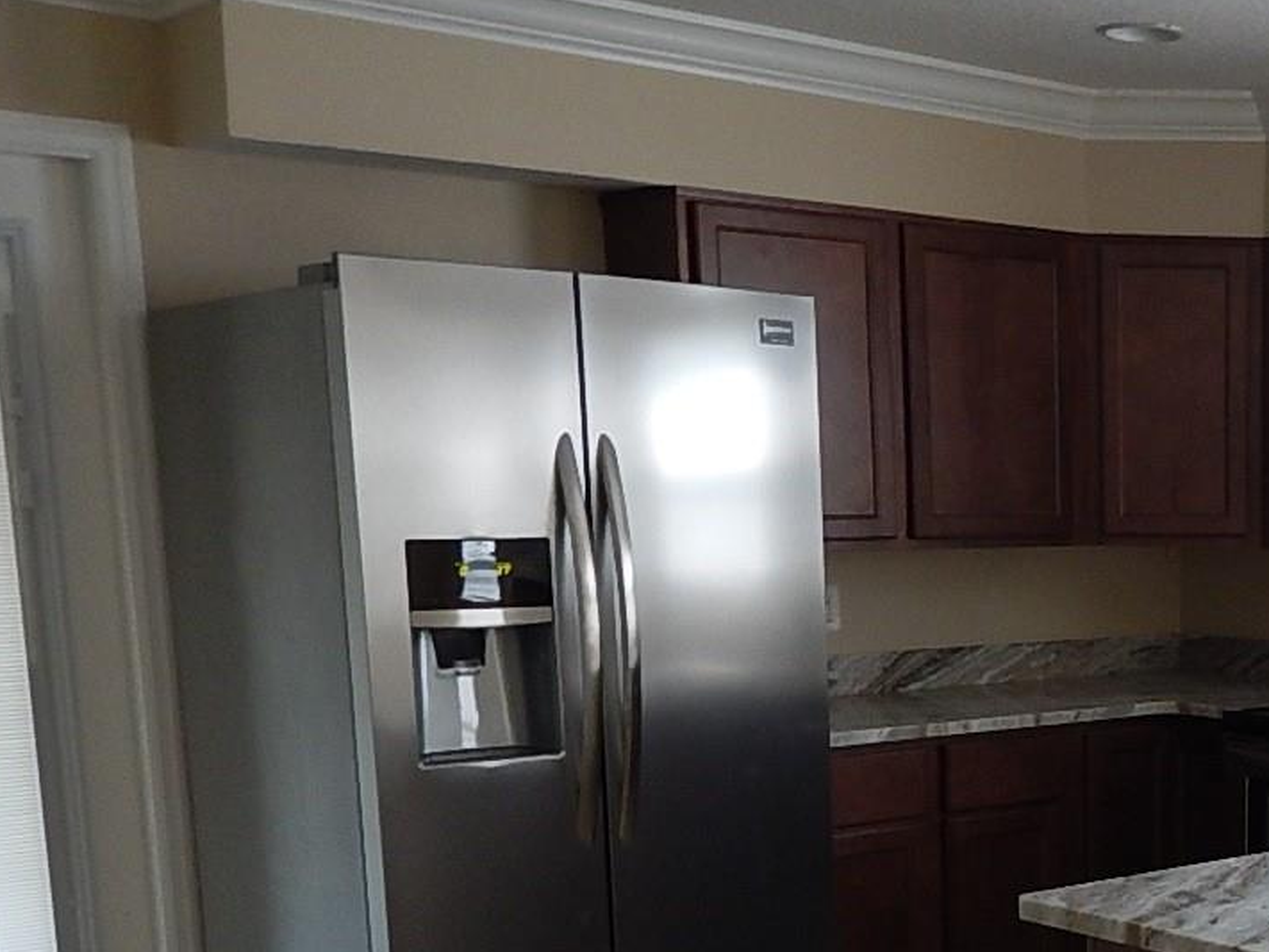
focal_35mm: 54
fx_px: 1979
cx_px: 1294
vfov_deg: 26.2
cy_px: 854
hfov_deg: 32.5
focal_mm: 4.3
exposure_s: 1/30
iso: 220
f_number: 2.8
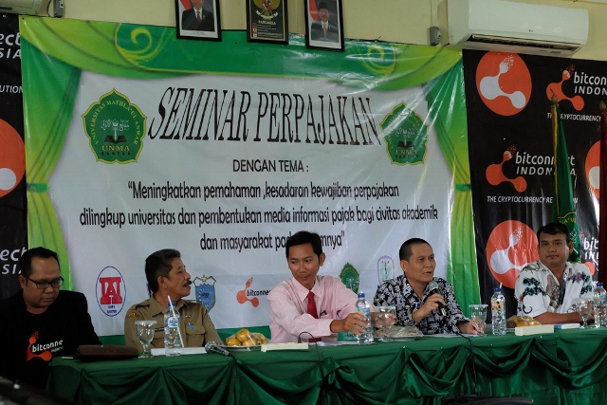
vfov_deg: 21.6
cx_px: 304
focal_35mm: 63
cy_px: 202
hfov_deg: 31.9
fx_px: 1062
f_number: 5.6
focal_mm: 41.8
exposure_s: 1/75
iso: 6400
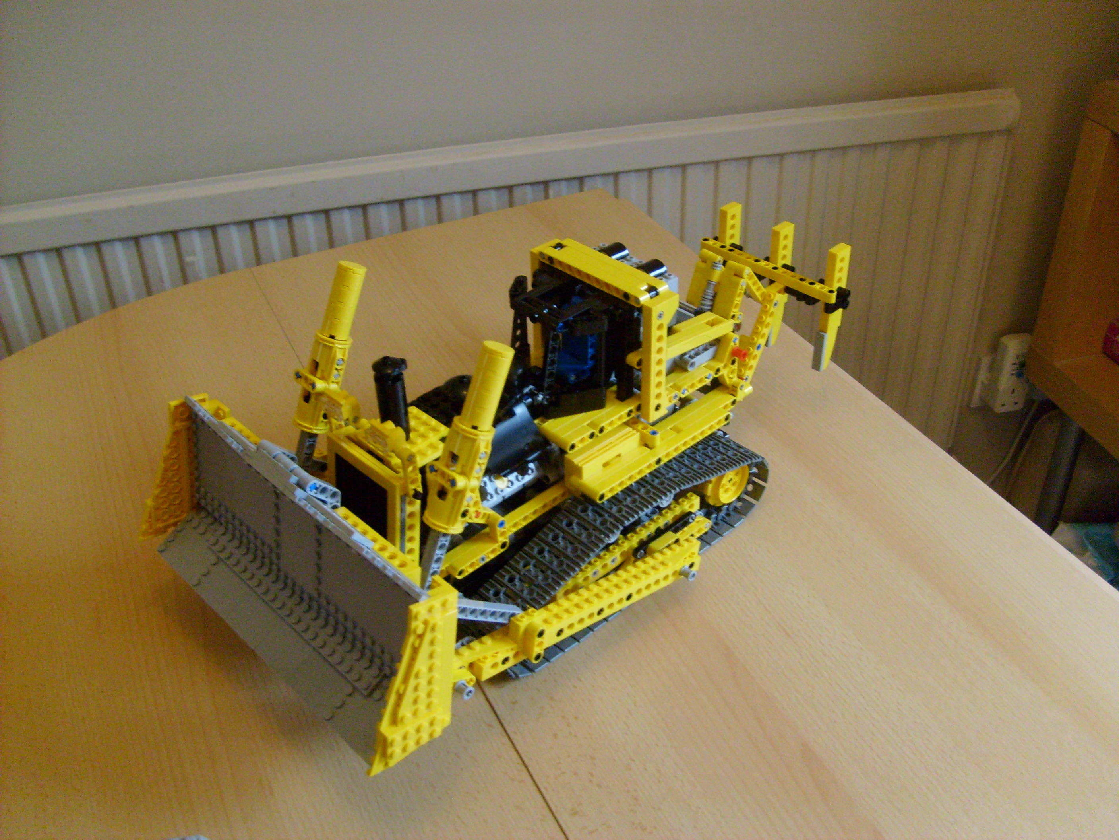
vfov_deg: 40.7
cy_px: 420
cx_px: 560
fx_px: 1131
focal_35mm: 35
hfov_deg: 52.6
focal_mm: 5.8
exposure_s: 1/30
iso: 200
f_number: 2.8
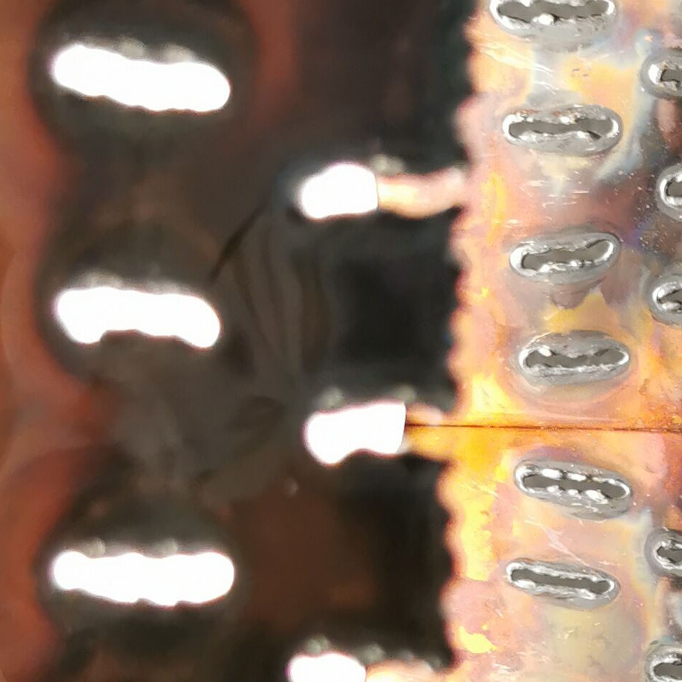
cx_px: 863
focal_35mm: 92
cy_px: 510
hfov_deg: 17.8
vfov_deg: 18.8
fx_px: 2051
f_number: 1.6
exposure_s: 1/50
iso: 125
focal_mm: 5.56
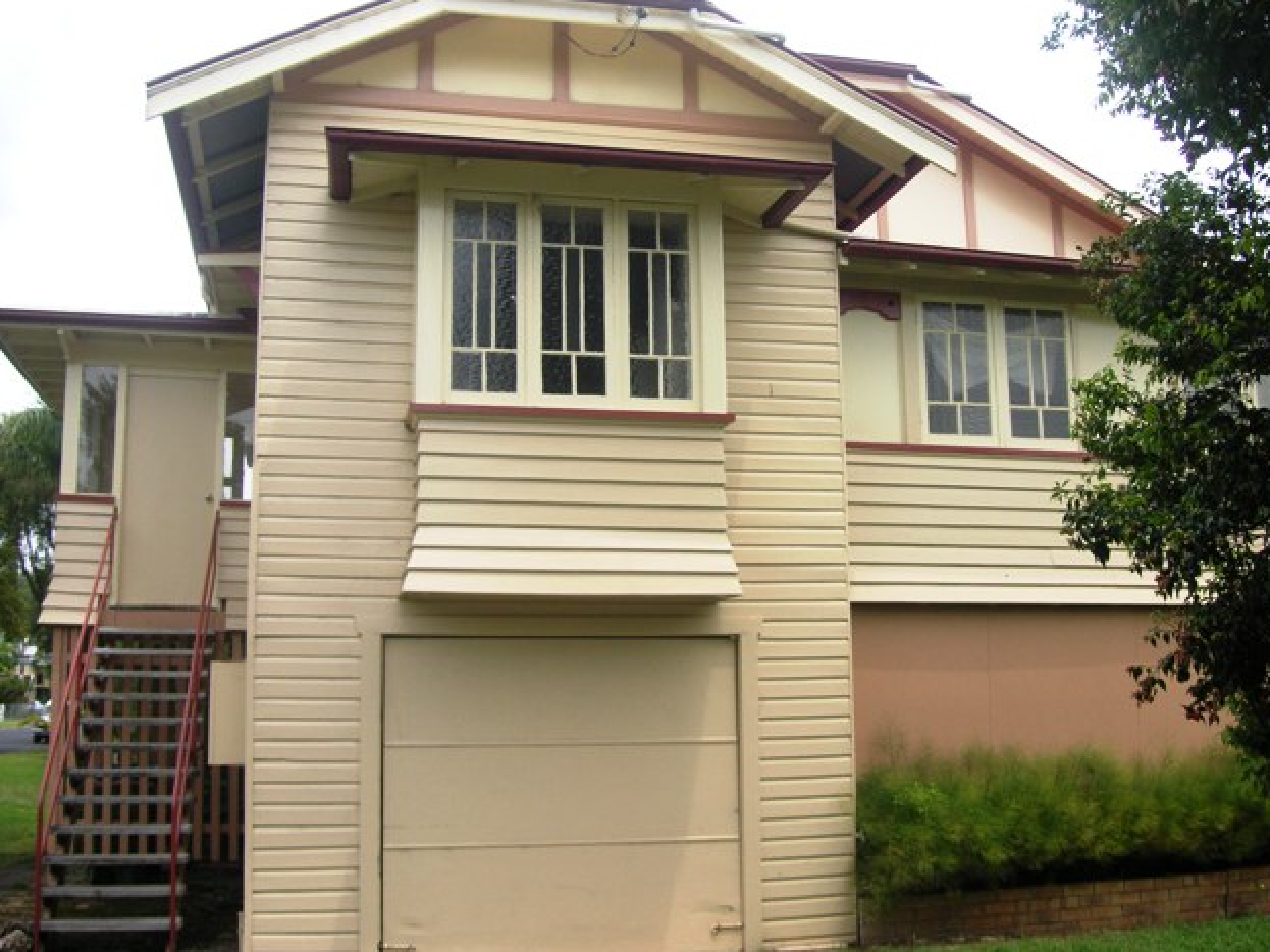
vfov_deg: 37.7
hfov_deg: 49.0
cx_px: 644
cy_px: 465
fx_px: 1394
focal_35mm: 38
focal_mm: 6.1
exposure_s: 1/750
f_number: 2.8
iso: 50
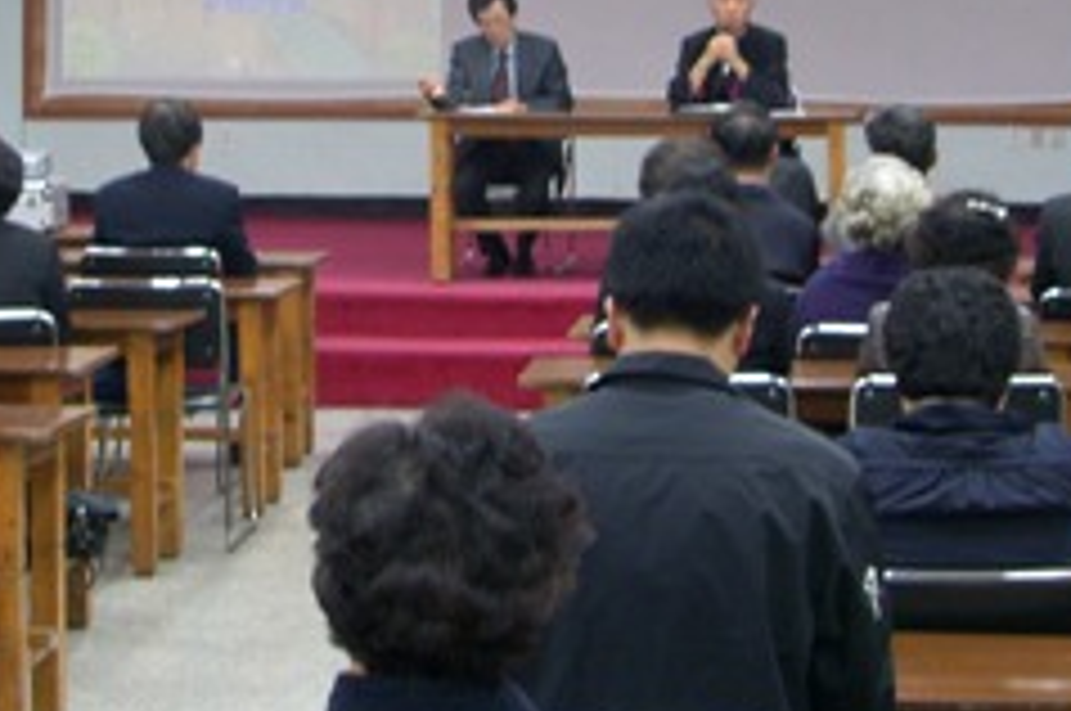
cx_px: 418
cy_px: 14
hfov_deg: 20.8
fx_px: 2912
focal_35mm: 98
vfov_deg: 13.7
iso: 100
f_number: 2.5
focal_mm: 9
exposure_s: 1/25
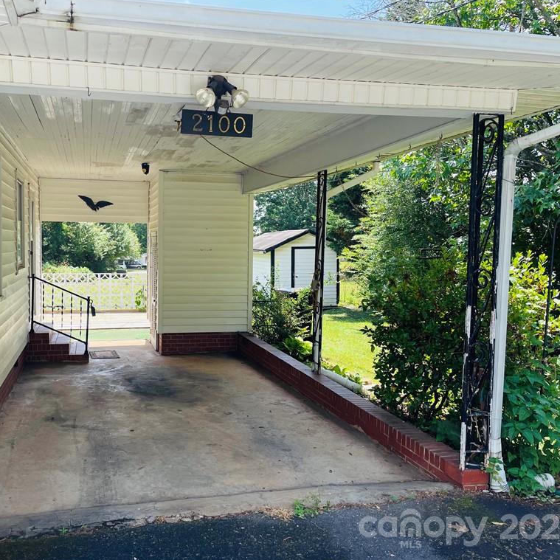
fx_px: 567
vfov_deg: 52.5
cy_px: 280
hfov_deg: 51.8
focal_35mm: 31
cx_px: 200
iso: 32
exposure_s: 1/812
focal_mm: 4.2
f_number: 1.6
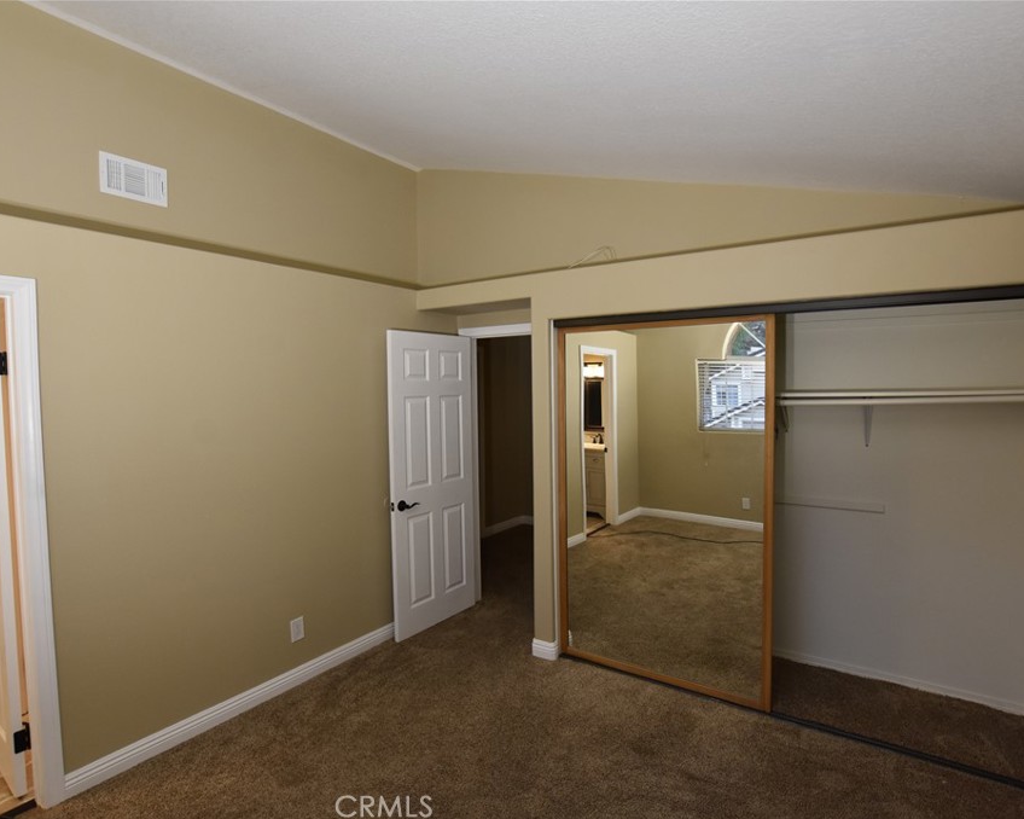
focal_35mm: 17
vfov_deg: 77.0
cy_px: 411
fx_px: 515
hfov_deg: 89.5
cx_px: 543
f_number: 5
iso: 800
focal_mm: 10
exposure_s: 1/100
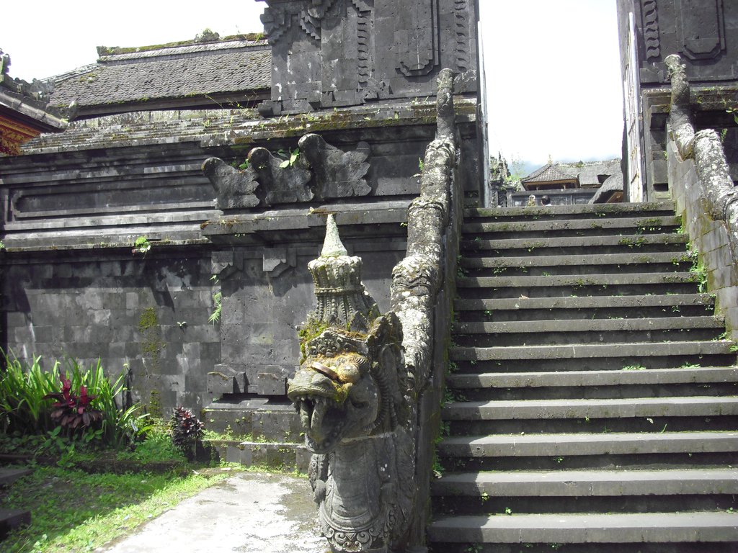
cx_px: 369
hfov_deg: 49.0
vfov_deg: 37.7
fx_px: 810
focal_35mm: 38
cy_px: 276
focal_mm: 6.2
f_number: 2.8
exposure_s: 1/500
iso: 100
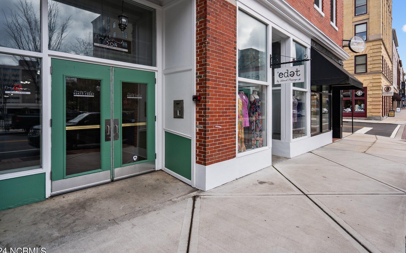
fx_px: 210
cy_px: 108
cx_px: 216
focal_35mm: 19
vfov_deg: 61.9
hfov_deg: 87.9
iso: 250
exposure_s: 1/1000
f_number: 4
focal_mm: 16
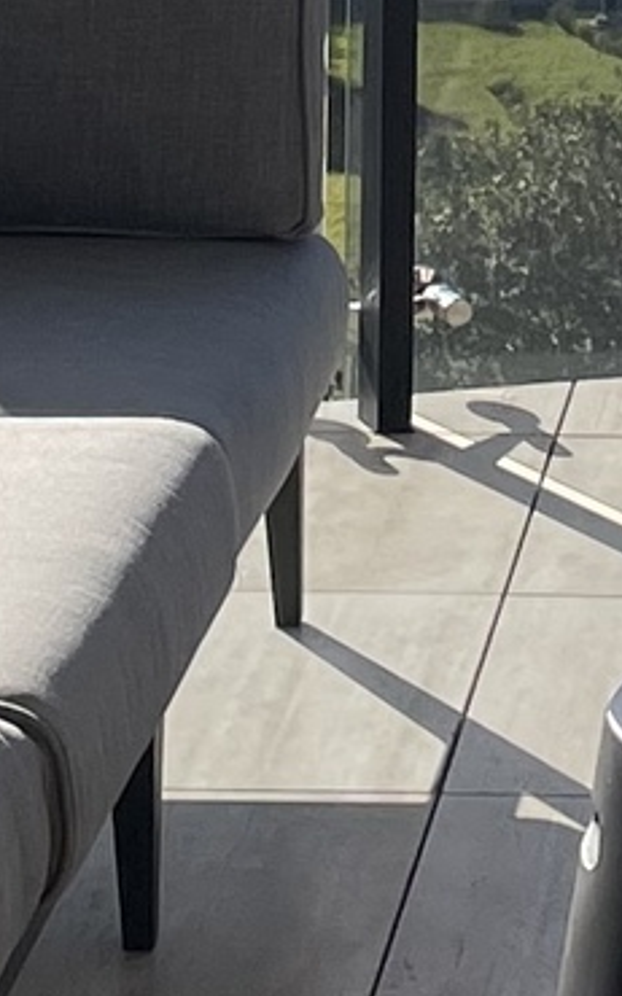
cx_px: 1074
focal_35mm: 149
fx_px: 4044
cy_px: 232
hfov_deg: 8.5
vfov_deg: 14.0
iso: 32
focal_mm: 4.2
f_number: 1.6
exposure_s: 1/3861
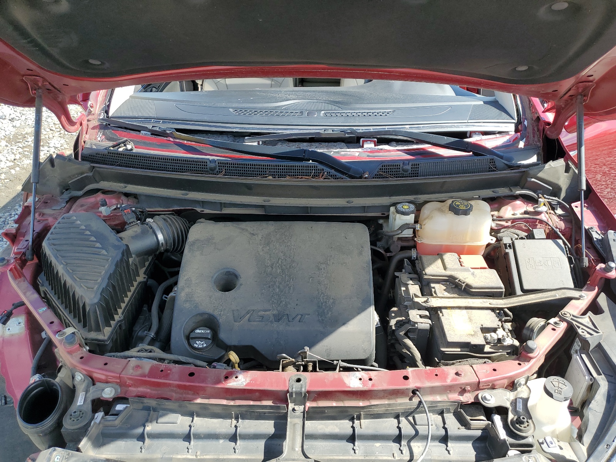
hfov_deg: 67.3
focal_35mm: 26
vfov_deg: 53.1
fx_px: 463
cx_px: 308
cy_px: 231
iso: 50
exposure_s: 1/769
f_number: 1.5
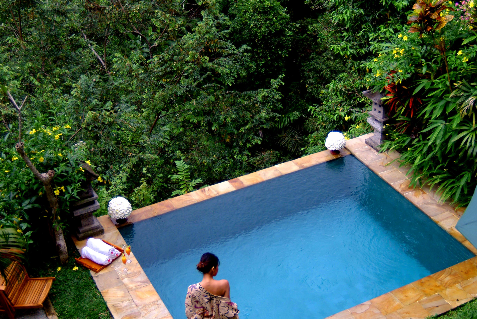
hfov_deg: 35.6
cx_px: 251
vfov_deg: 24.2
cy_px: 203
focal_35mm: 56
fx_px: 743
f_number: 4
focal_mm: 24
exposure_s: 1/90
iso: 100
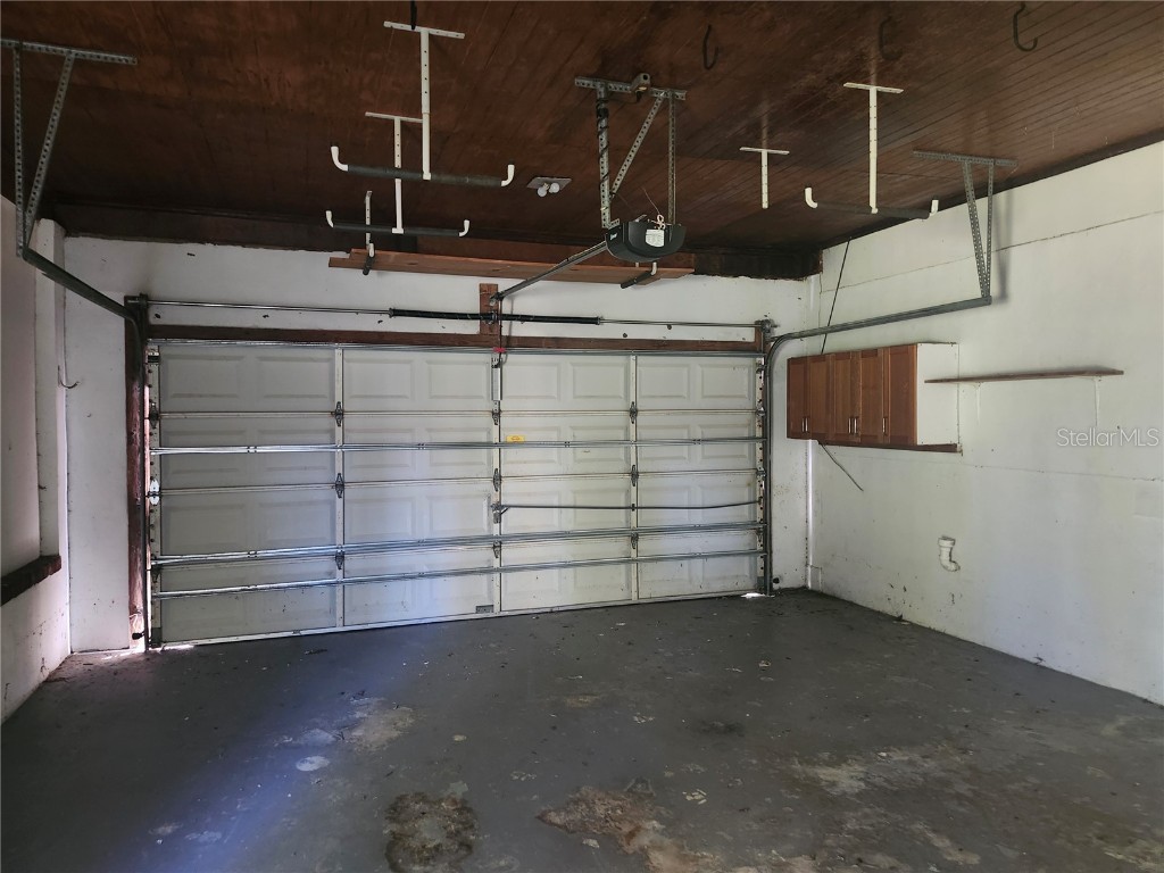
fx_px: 773
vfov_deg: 58.9
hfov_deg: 73.9
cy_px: 436
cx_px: 582
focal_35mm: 23
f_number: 1.8
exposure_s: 1/24
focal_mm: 5.54
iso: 800
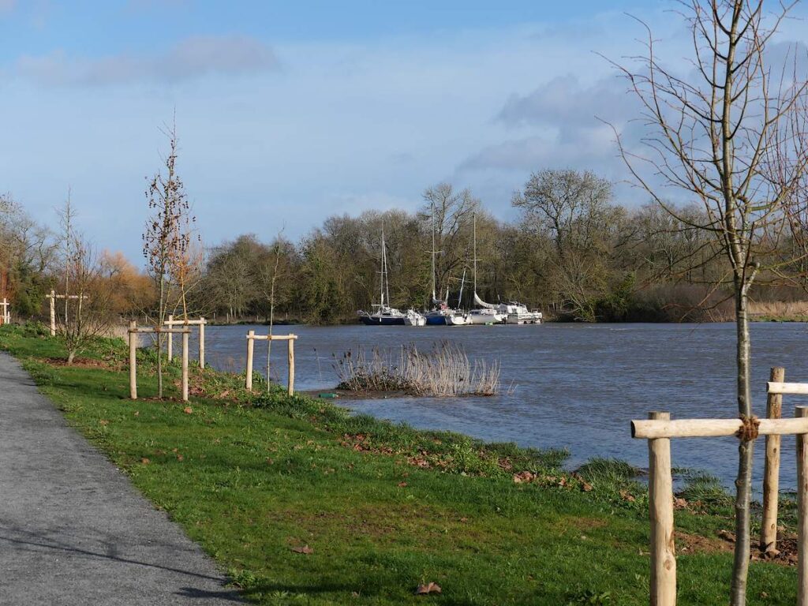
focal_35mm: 70
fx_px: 1634
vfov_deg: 21.0
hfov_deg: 27.8
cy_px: 303
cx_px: 404
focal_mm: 35
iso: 200
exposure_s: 1/800
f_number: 6.3
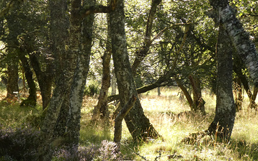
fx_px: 1336
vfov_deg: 6.9
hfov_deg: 11.0
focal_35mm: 190
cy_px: 110
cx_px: 164
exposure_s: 1/80
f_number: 4.9
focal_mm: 19.2
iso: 160
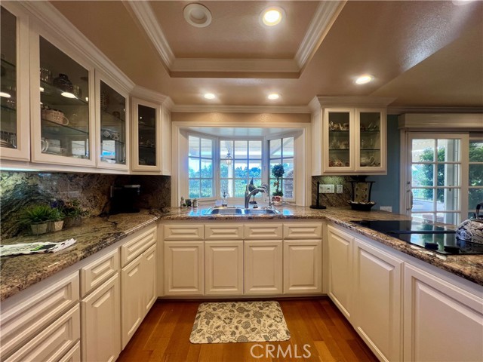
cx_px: 242
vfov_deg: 89.9
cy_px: 181
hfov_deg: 106.2
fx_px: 181
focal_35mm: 13
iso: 50
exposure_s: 1/120
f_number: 1.8
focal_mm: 1.57
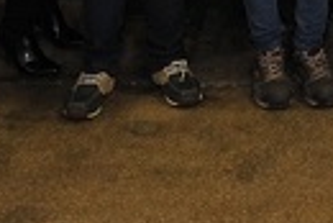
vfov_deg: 6.6
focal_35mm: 184
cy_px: -496
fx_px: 1704
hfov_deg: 10.7
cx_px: 507
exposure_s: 1/60
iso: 800
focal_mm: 24
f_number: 4
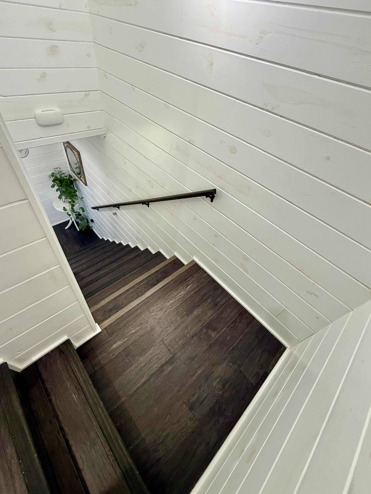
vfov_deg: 98.1
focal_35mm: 15
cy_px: 237
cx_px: 183
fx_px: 214
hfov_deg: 81.7
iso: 250
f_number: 2.2
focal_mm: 2.22
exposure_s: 1/120
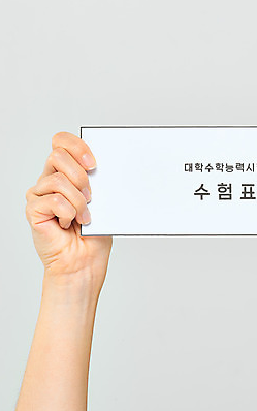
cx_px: 229
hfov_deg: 4.3
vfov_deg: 6.8
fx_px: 3438
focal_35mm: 307
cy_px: 206
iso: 100
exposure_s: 1/125
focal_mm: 200
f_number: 16
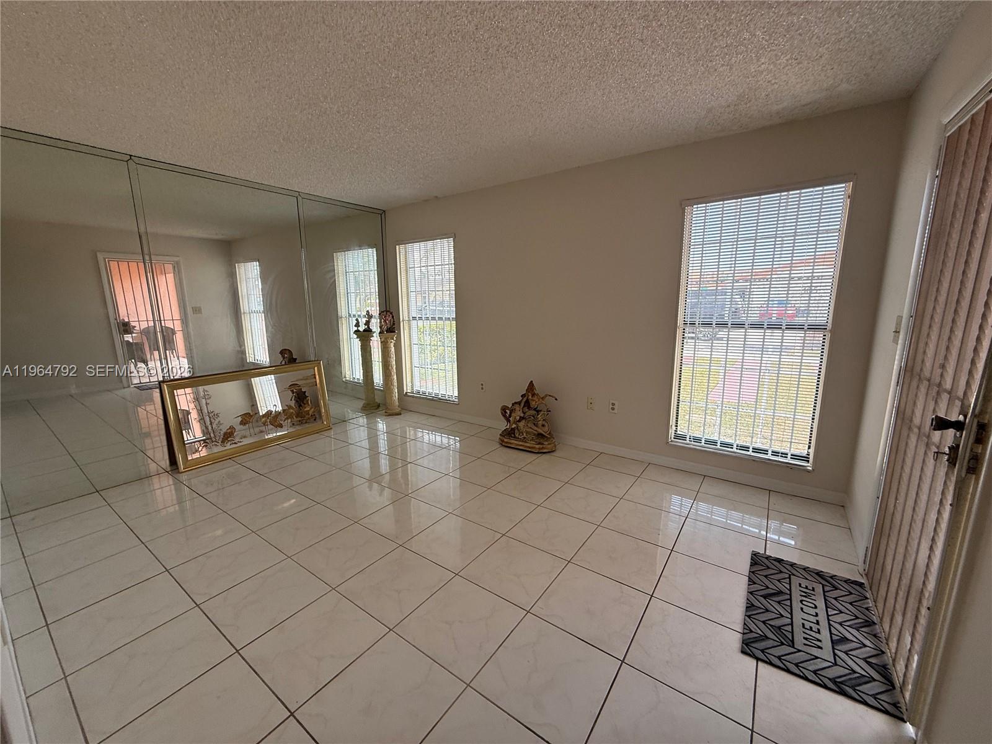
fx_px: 401
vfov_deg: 85.7
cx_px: 496
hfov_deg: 102.1
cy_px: 372
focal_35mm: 14
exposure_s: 1/126
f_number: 2.2
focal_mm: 2.22
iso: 64
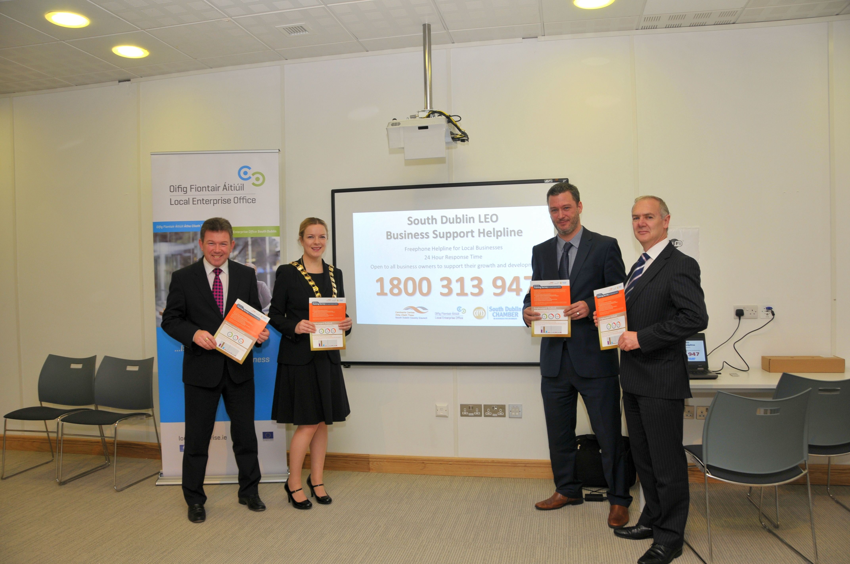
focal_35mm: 27
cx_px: 425
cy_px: 282
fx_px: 637
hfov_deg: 67.4
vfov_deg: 47.8
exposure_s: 1/60
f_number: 5
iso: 200
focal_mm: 18
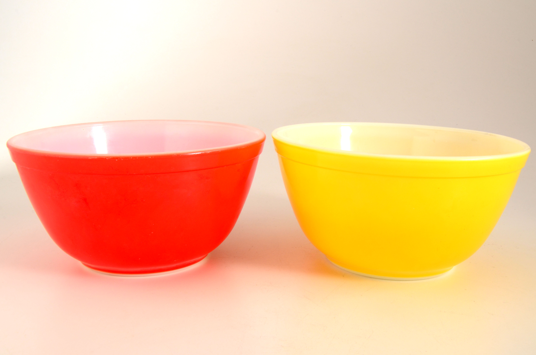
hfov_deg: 53.2
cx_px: 268
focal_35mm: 36
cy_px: 178
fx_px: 535
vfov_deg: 36.7
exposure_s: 1/160
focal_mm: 24
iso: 200
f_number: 20
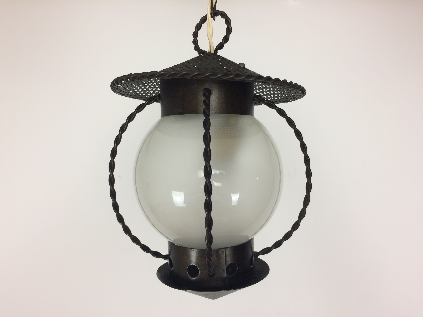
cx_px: 212
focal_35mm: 29
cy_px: 158
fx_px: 354
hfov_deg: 61.7
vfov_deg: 48.2
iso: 32
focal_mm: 4.15
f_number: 2.2
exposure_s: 1/33
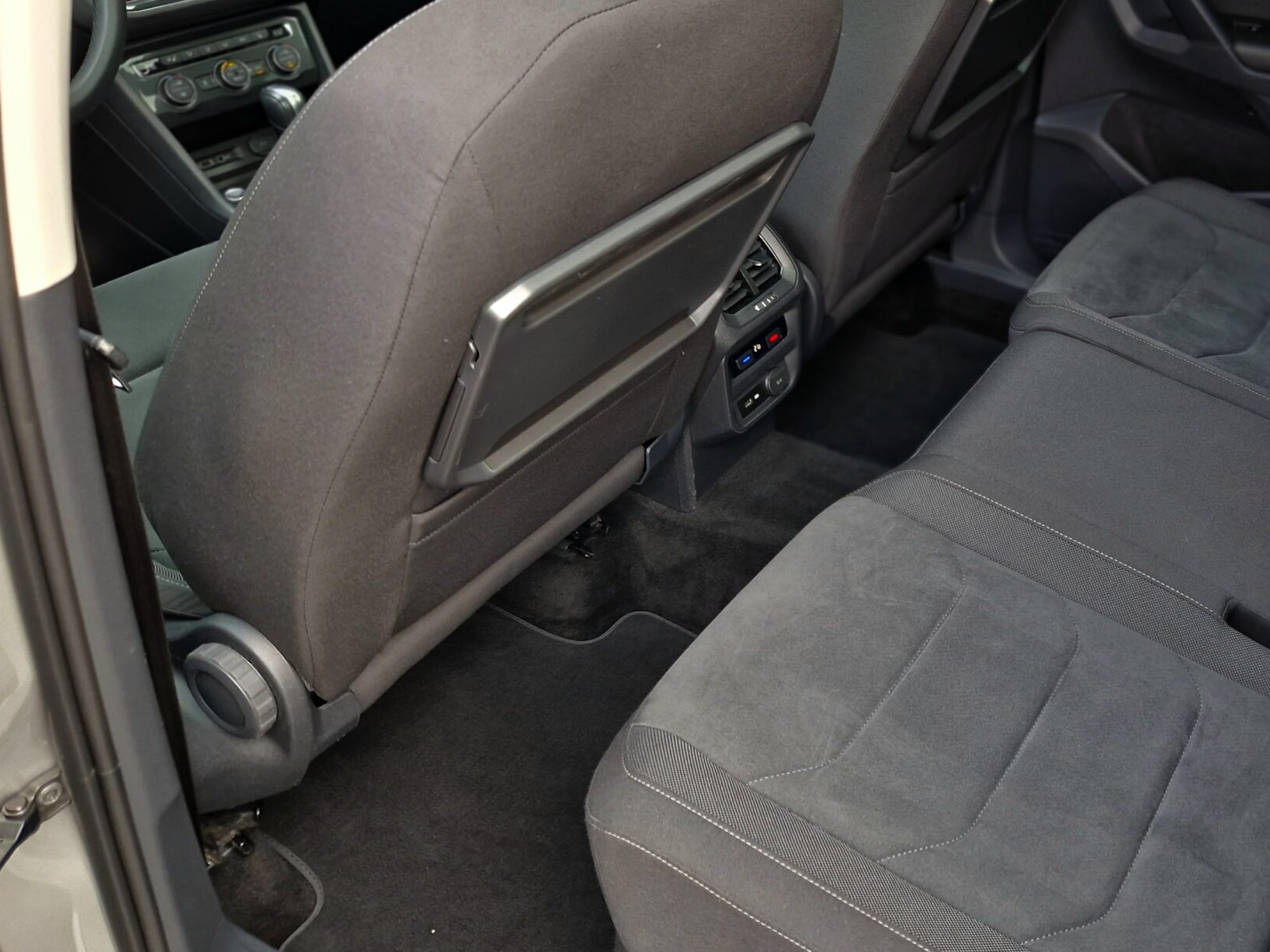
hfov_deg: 49.3
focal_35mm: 36
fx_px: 1321
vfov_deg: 39.2
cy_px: 317
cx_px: 951
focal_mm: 5.4
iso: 100
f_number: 1.8
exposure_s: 1/100
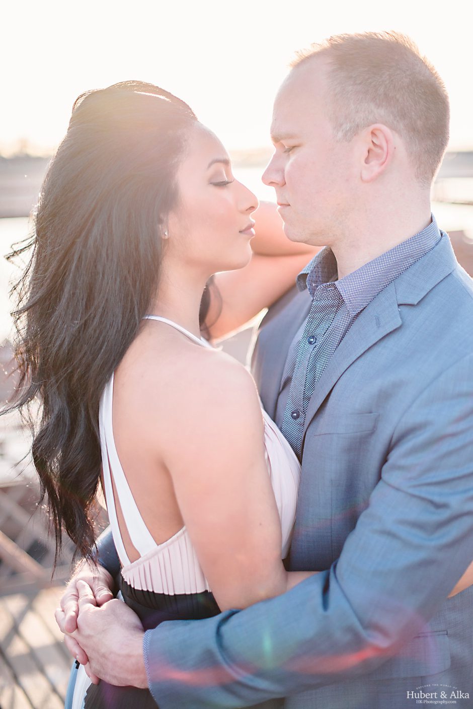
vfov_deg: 39.6
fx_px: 984
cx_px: 236
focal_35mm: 50
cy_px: 354
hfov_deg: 27.0
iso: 500
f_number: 1.4
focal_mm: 50
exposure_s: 1/3200
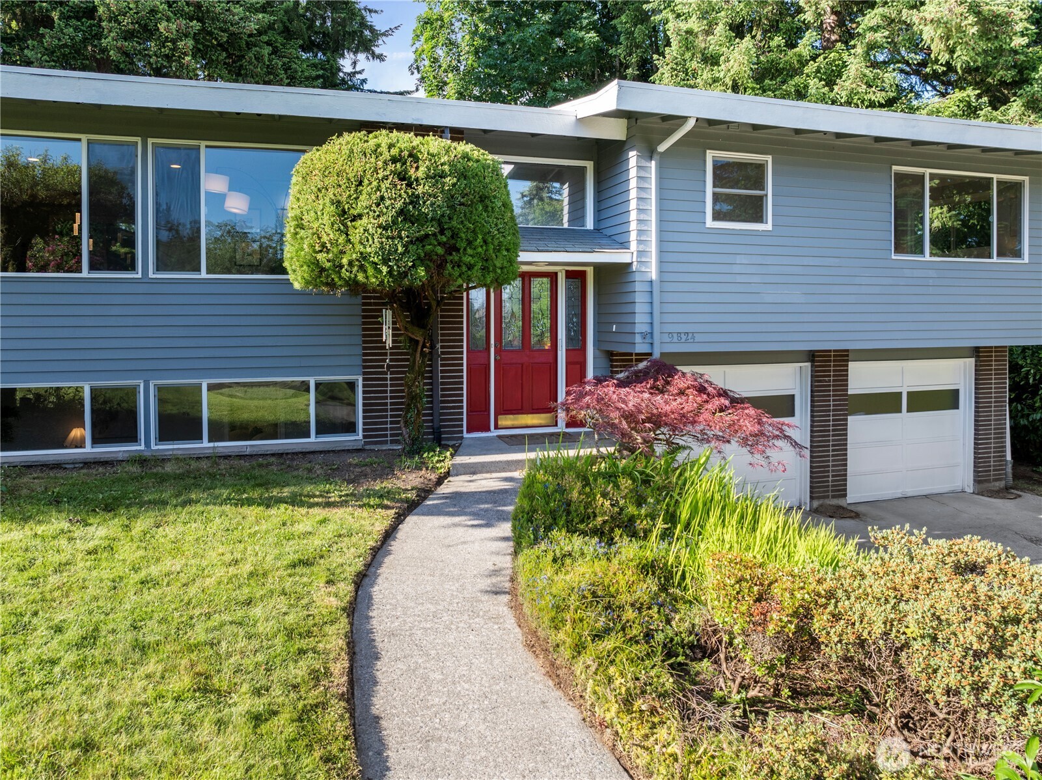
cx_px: 521
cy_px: 390
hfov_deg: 71.6
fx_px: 722
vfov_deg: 56.7
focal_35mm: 24
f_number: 2.8
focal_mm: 12.29
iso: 130
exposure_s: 1/240
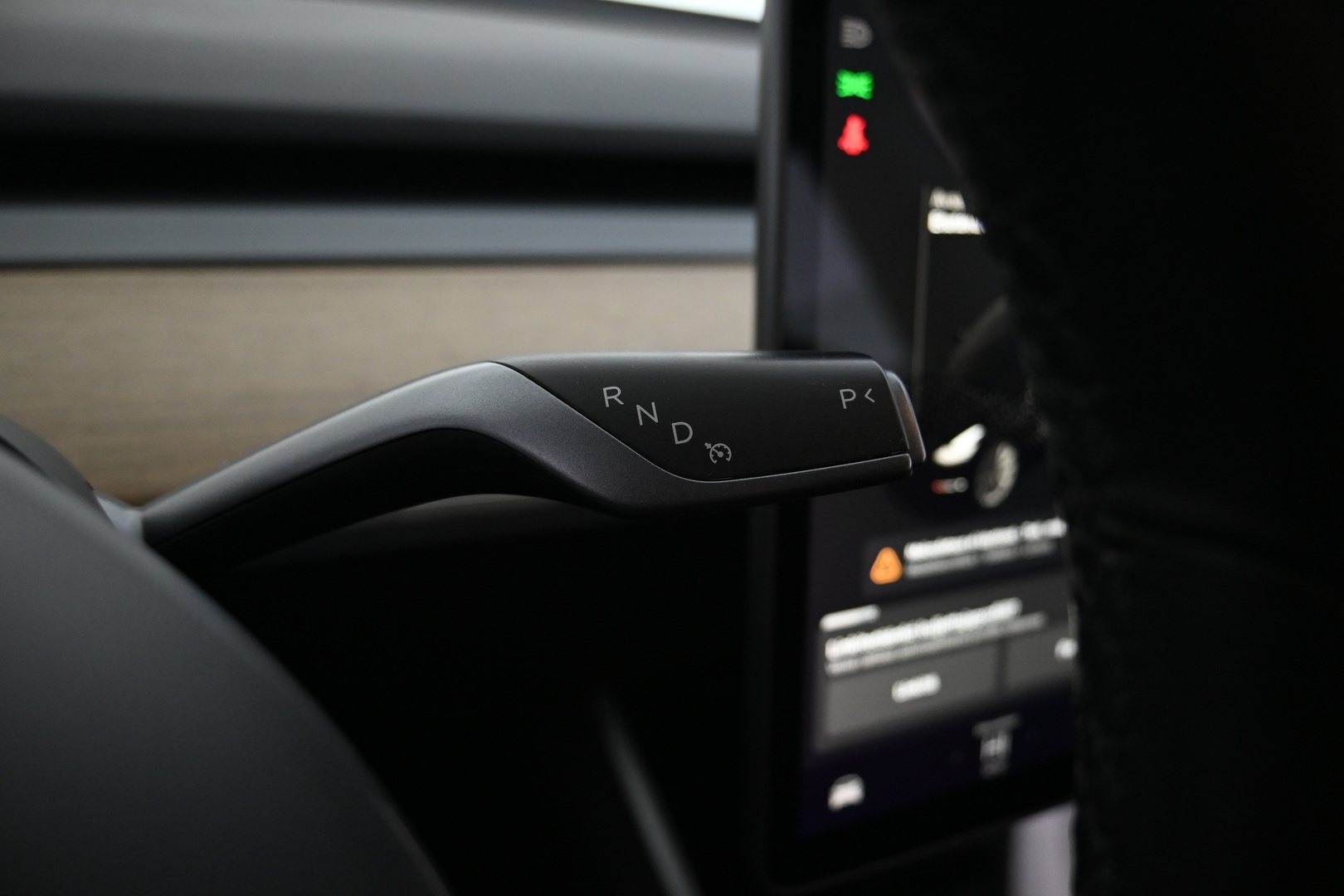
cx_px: 672
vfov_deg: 43.6
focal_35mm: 30
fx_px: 1120
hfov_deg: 61.9
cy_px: 448
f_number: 3.8
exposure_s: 1/30
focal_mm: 20
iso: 1600
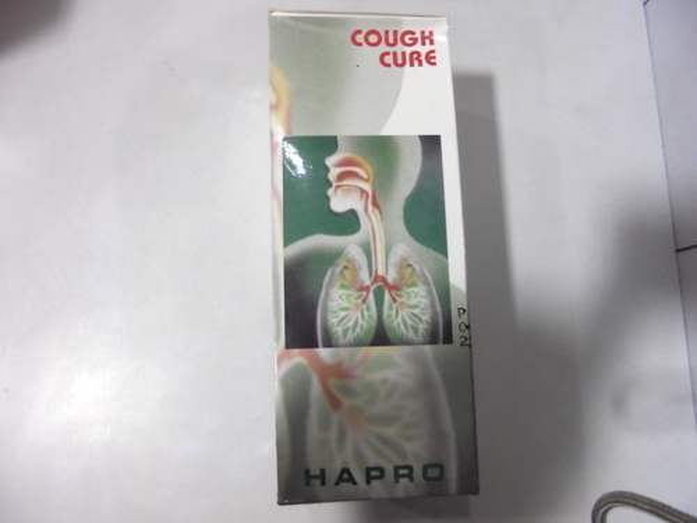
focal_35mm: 26
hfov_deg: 67.3
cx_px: 348
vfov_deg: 53.1
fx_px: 524
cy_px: 262
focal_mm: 4.6
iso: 400
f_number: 3.5
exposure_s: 1/25
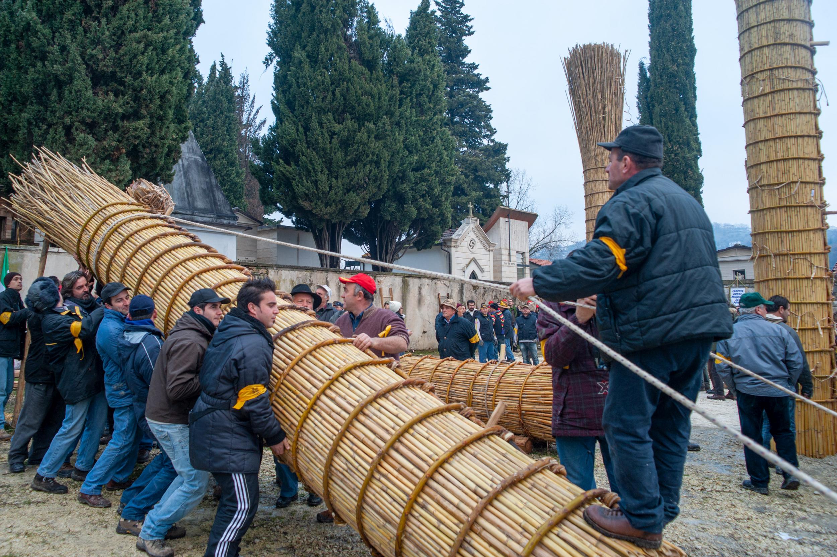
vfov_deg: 37.8
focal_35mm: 35
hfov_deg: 54.5
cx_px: 418
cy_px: 278
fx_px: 813
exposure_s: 1/125
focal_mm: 35
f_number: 2.8
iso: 500
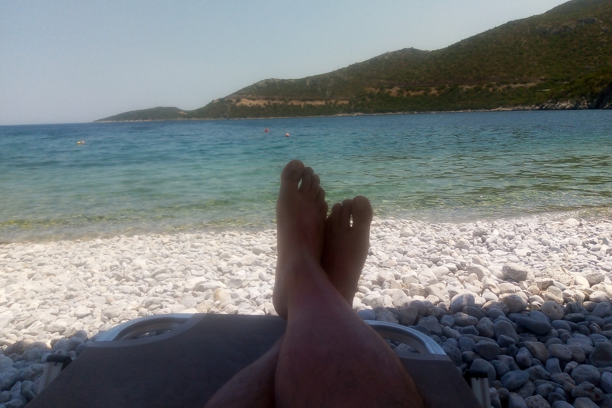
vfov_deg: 43.6
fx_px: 510
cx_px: 307
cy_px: 205
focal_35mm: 30
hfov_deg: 61.9
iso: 117
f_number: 2.2
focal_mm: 4.52
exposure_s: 1/1848
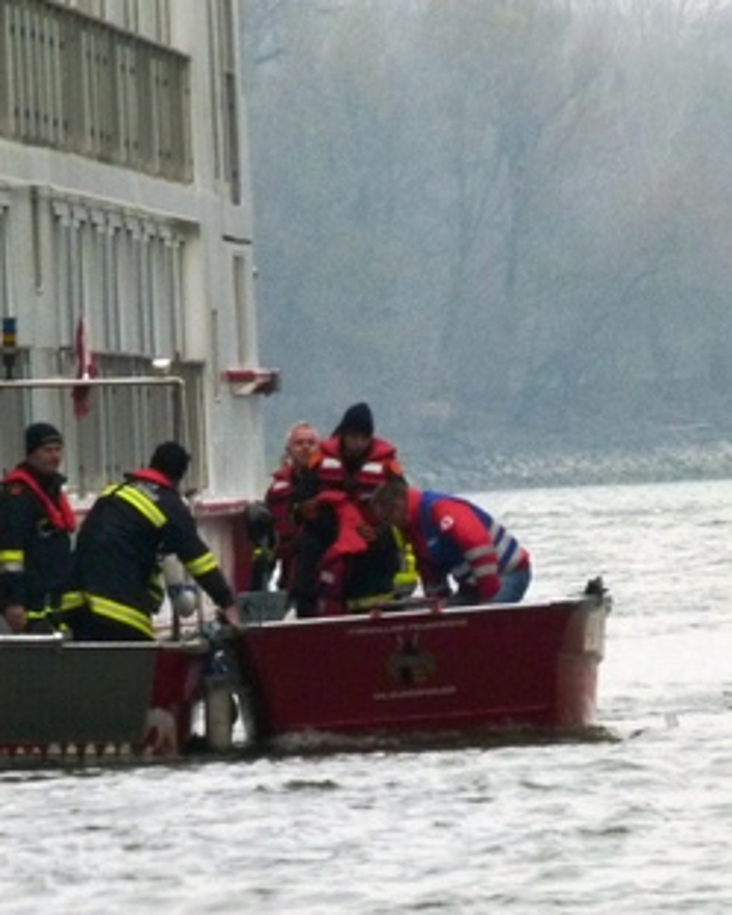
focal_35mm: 1036
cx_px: 218
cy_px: 553
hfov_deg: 1.5
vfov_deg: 1.9
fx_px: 28042
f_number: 5.2
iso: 400
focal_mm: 108
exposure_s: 1/100
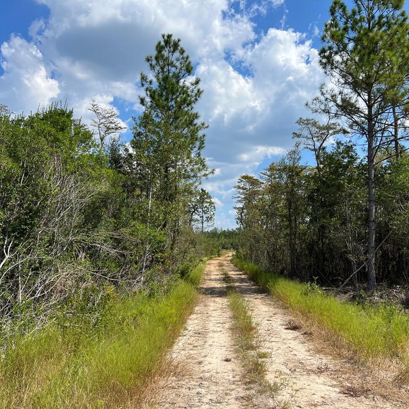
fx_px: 414
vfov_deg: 52.5
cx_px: 226
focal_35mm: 31
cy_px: 206
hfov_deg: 52.4
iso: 50
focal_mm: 5.7
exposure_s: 1/4831
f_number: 1.5
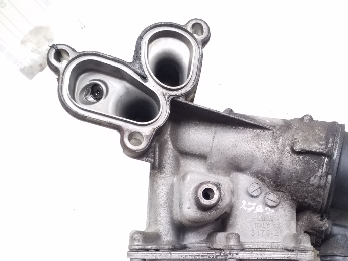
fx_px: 402
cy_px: 177
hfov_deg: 46.0
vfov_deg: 35.5
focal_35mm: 40
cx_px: 236
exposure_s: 1/33
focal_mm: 3.6
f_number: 1.9
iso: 200
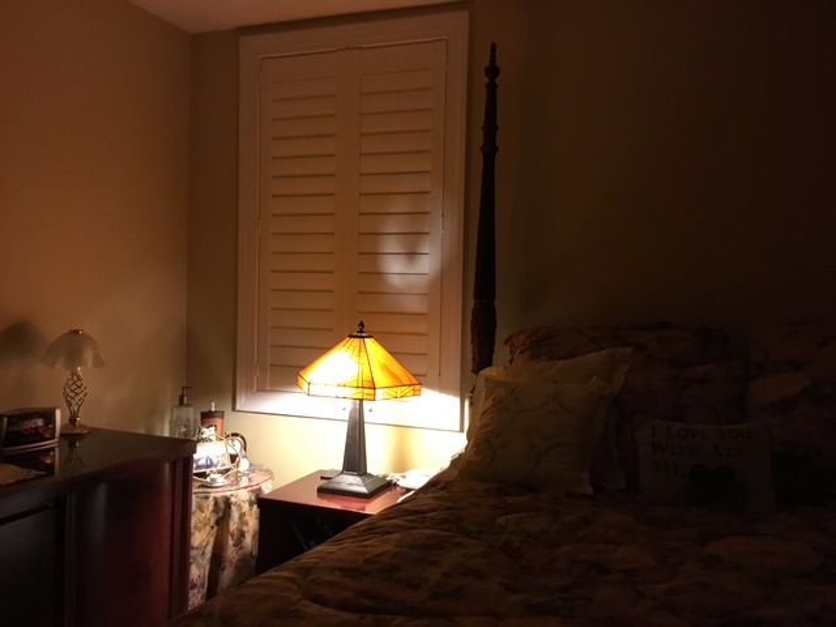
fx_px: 749
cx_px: 418
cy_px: 314
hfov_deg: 58.4
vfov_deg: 45.4
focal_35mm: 31
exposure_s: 1/15
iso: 200
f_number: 2.4
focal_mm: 3.3
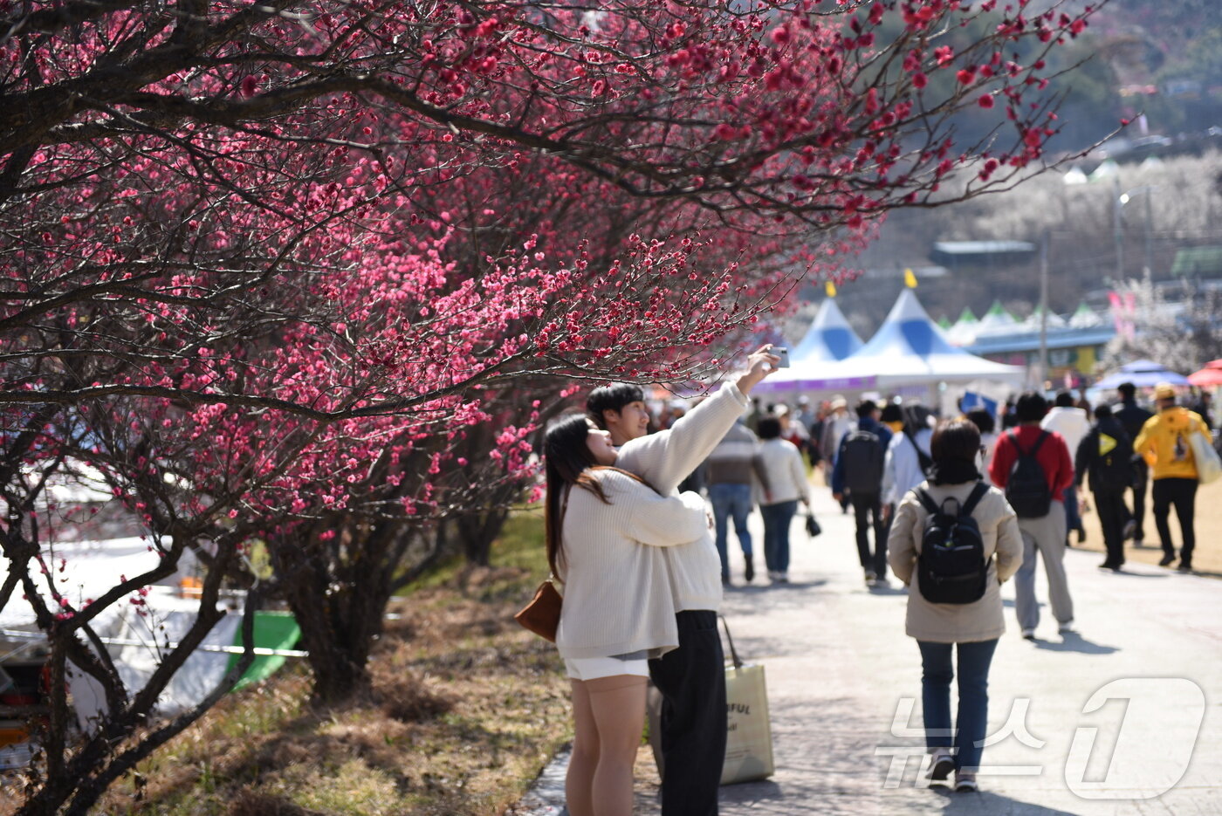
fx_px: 2377
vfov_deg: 19.5
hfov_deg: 28.8
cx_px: 611
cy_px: 408
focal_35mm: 70
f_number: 3.2
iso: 360
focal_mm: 70
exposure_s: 1/4000
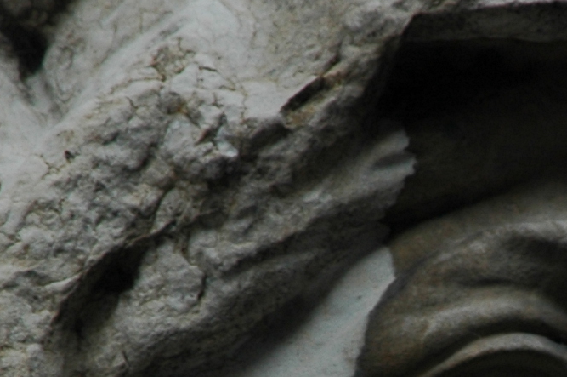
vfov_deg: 1.0
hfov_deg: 1.5
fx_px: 21284
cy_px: 415
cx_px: 558
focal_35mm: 1353
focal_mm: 200
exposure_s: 1/60
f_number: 7.1
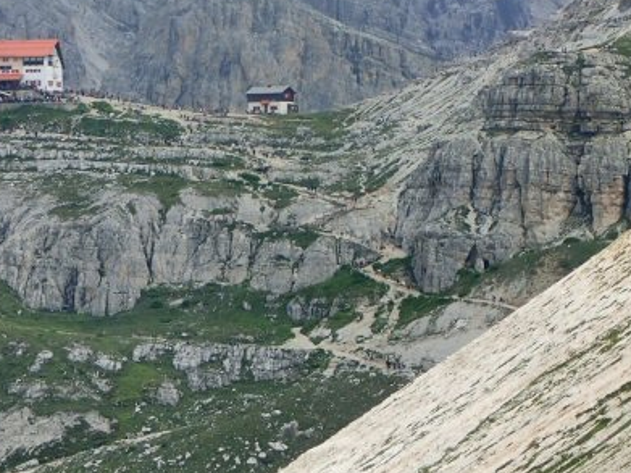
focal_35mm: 256
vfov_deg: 5.8
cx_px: 473
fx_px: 4665
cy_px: -39
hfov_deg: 7.7
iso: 100
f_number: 6.3
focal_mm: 18
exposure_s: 1/250
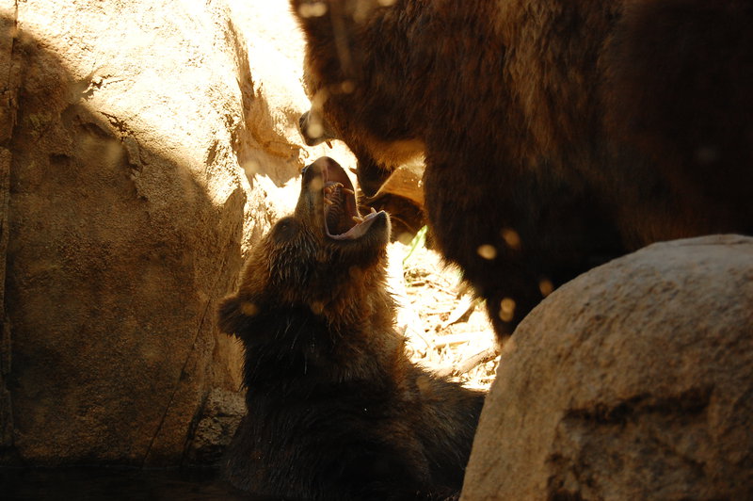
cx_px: 376
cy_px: 250
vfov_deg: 18.2
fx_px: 1567
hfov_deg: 27.0
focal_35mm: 75
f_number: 7.1
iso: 400
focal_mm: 50
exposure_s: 1/200
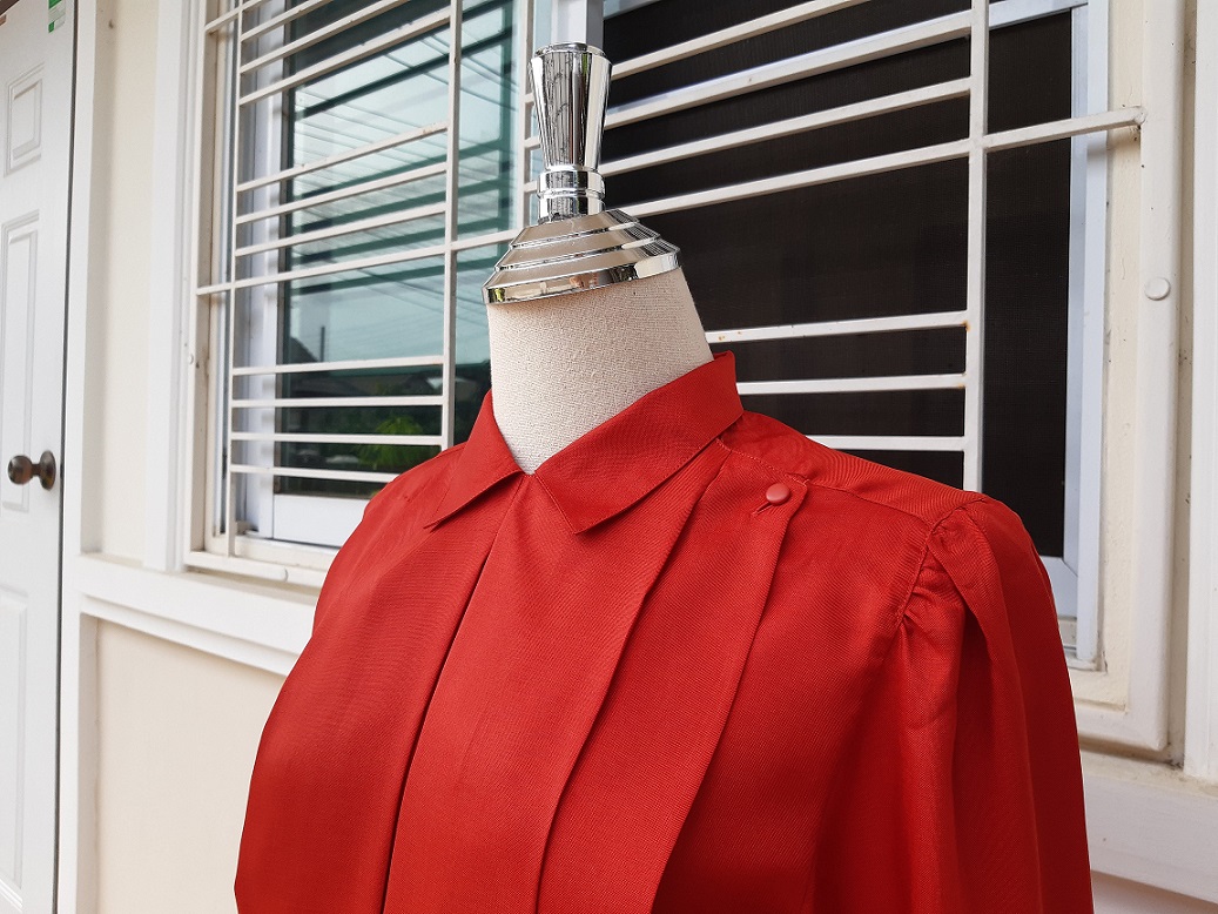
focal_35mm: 26
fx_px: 915
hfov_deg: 67.3
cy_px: 457
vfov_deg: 53.1
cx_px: 609
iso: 100
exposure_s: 1/417
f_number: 1.7
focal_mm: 3.92
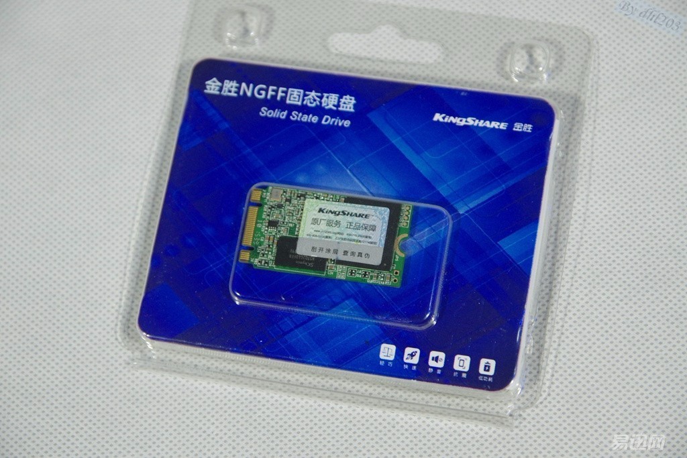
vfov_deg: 13.0
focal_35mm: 105
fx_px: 2004
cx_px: 344
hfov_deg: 19.5
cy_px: 229
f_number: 5
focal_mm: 70
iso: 800
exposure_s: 1/40
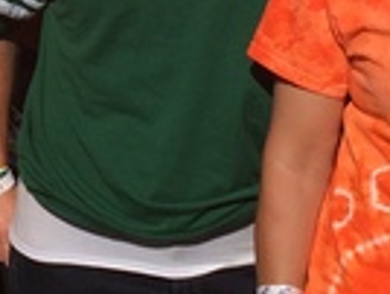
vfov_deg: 9.0
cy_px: -151
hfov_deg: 11.8
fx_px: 1817
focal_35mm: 161
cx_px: -172
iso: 40
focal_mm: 4.12
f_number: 2.2
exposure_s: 1/5128
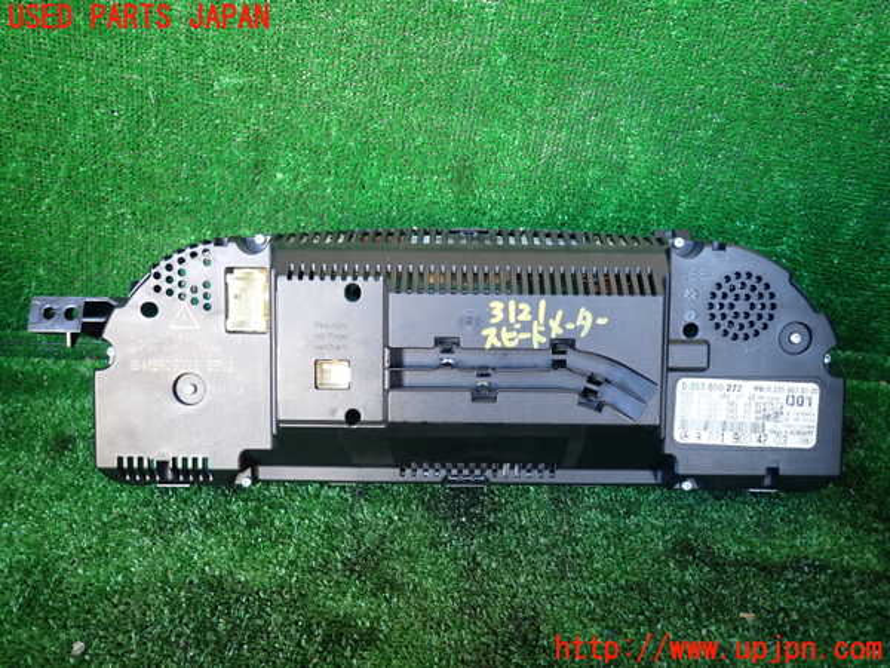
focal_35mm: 25
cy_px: 334
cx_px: 445
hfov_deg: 69.4
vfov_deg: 54.9
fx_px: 643
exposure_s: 1/50
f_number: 2
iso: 200
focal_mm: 4.5
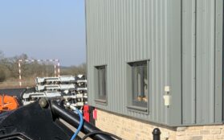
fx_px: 689
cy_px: 193
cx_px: 77
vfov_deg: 11.2
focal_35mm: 113
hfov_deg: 18.4
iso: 16
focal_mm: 3
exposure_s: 1/1534
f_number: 1.8
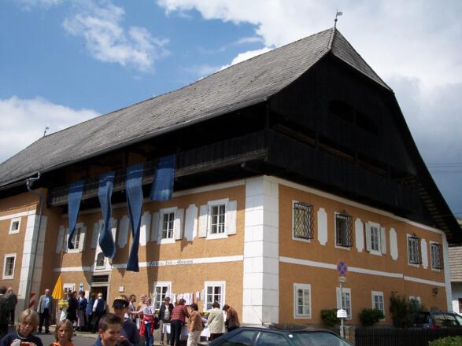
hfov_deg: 49.0
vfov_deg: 37.7
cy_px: 173
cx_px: 231
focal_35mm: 38
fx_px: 507
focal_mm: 8
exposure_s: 1/1000
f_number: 4.8
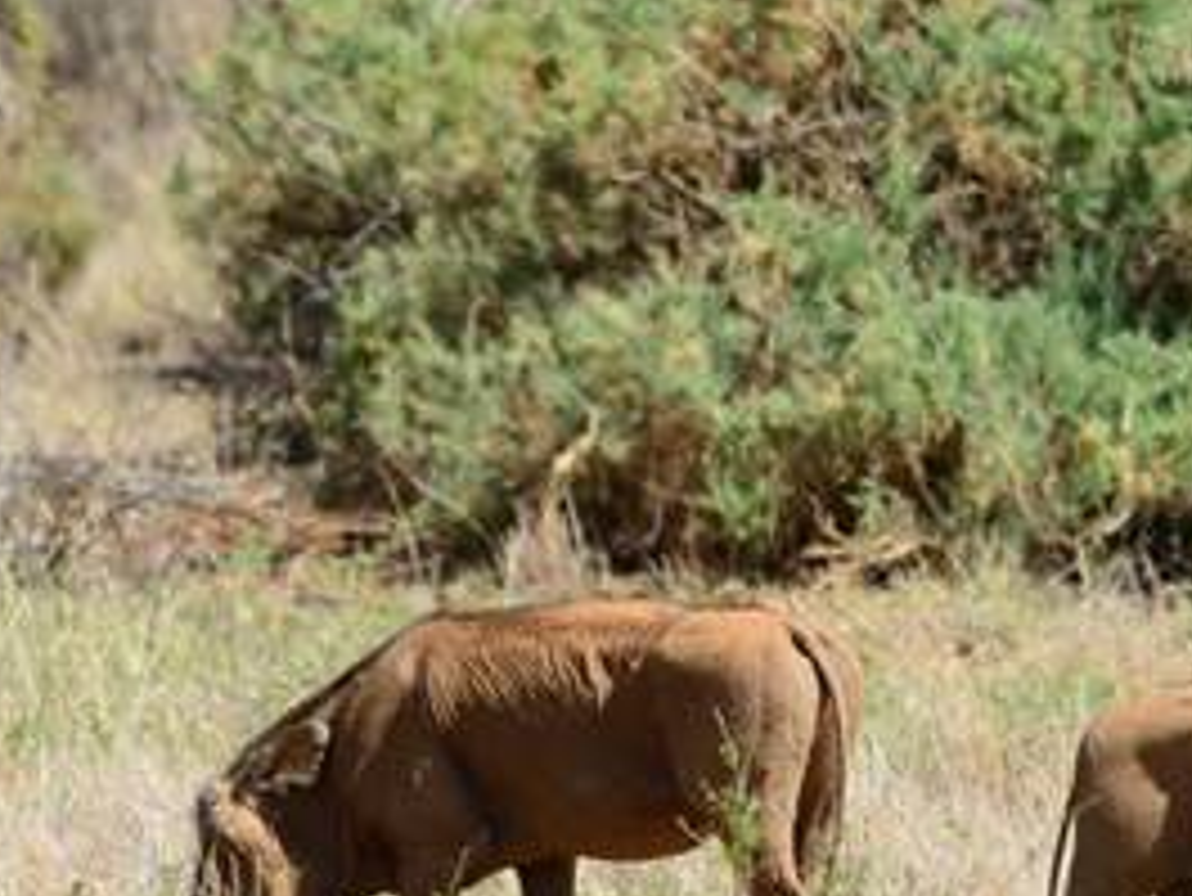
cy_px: 588
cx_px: 1286
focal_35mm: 1521
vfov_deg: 1.0
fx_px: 52399
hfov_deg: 1.3
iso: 200
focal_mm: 400
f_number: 8
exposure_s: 1/500
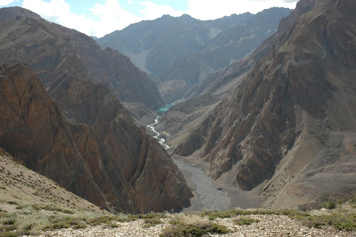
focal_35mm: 44
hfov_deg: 45.0
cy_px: 118
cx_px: 178
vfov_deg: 30.8
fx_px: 430
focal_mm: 29
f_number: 9
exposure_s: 1/250
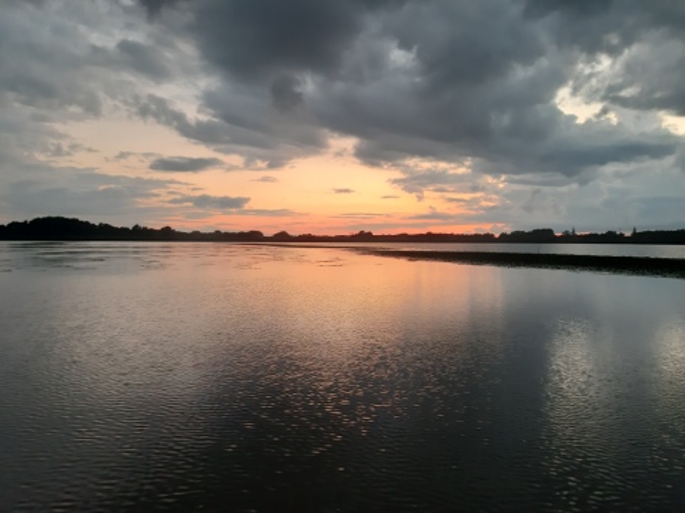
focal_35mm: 27
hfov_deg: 65.3
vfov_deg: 51.4
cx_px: 342
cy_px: 256
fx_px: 534
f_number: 1.7
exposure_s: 1/50
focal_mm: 3.93
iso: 250
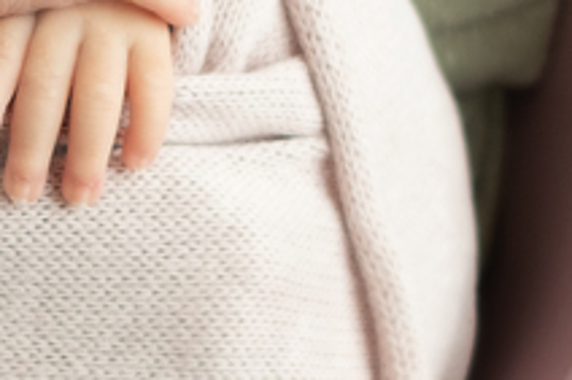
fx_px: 3143
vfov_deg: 6.9
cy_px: 108
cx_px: -116
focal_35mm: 198
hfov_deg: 10.2
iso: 500
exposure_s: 1/100
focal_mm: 23
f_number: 2.5
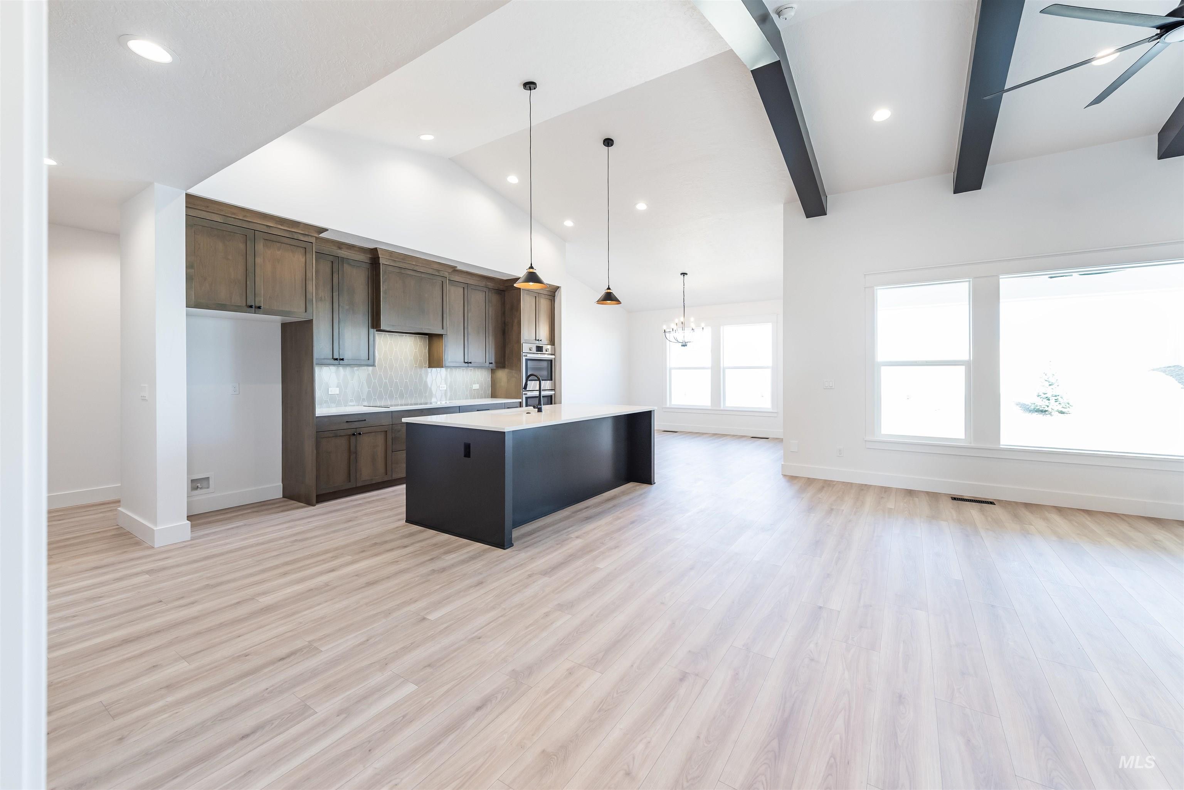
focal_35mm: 14
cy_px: 395
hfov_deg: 104.2
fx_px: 461
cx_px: 592
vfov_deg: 81.2
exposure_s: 1/100
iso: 400
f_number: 4
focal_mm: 14
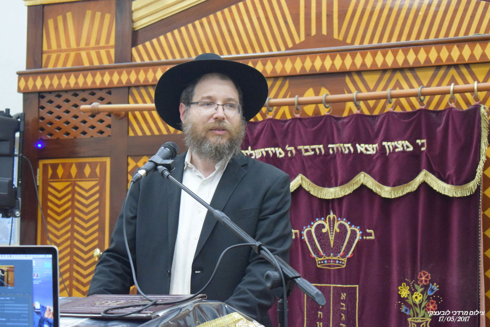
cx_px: 245
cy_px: 164
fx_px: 1123
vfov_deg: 16.6
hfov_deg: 24.6
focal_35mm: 82
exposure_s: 1/60
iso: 5000
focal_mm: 55
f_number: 5.6
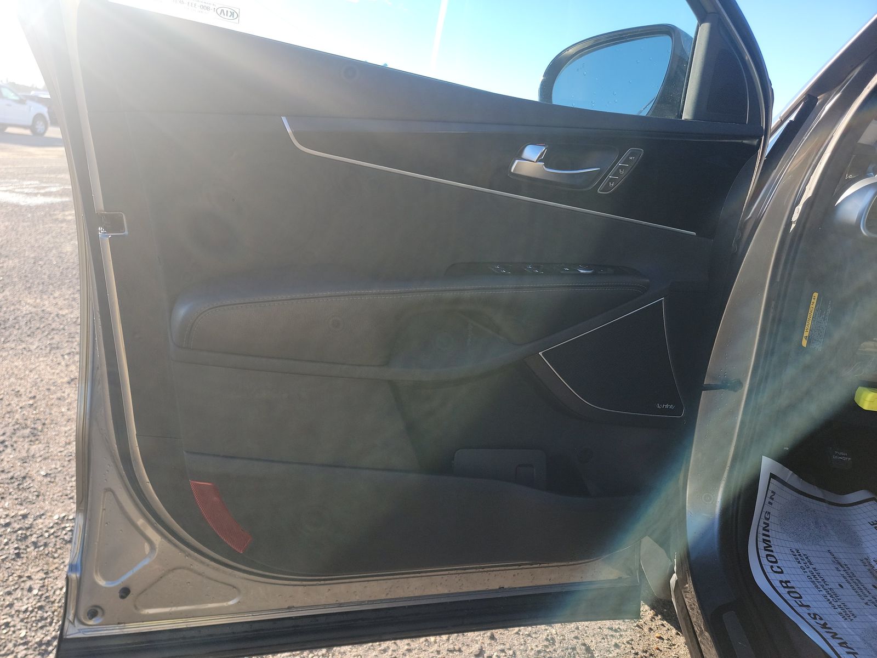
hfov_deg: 71.6
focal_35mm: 24
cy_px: 329
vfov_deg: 56.8
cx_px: 438
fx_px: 608
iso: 50
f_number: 1.8
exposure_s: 1/244
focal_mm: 6.7
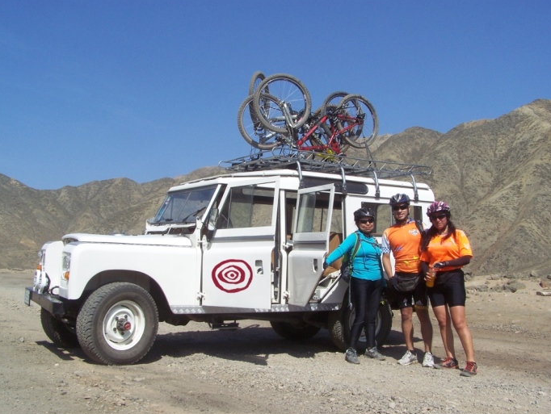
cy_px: 210
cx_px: 281
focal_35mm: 39
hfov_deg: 47.8
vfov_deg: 36.9
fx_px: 621
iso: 80
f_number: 5.6
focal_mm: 6.3
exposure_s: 1/500
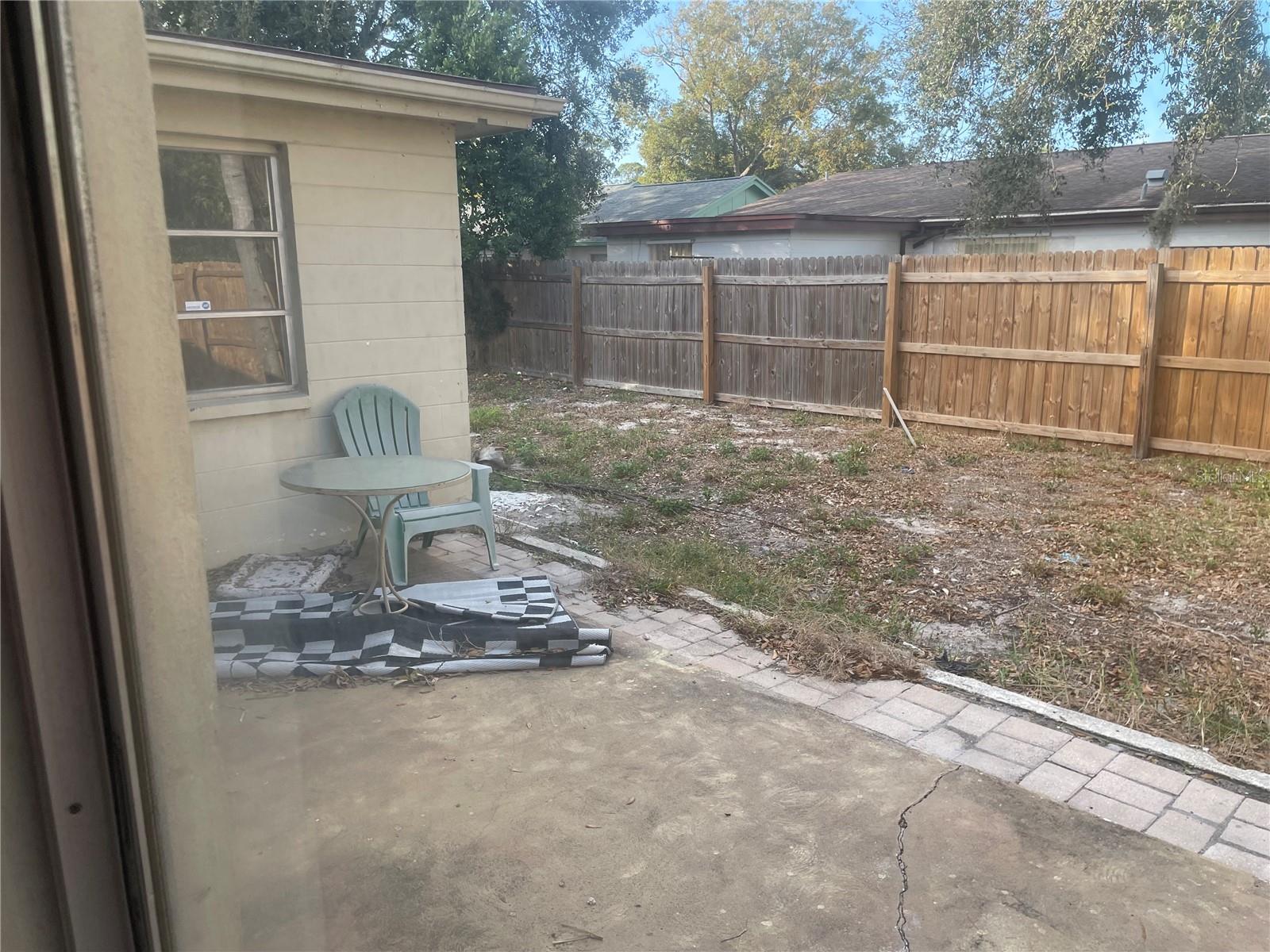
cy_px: 476
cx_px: 635
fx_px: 954
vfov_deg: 53.1
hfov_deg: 67.3
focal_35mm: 26
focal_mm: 4.2
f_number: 1.6
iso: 32
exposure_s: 1/370
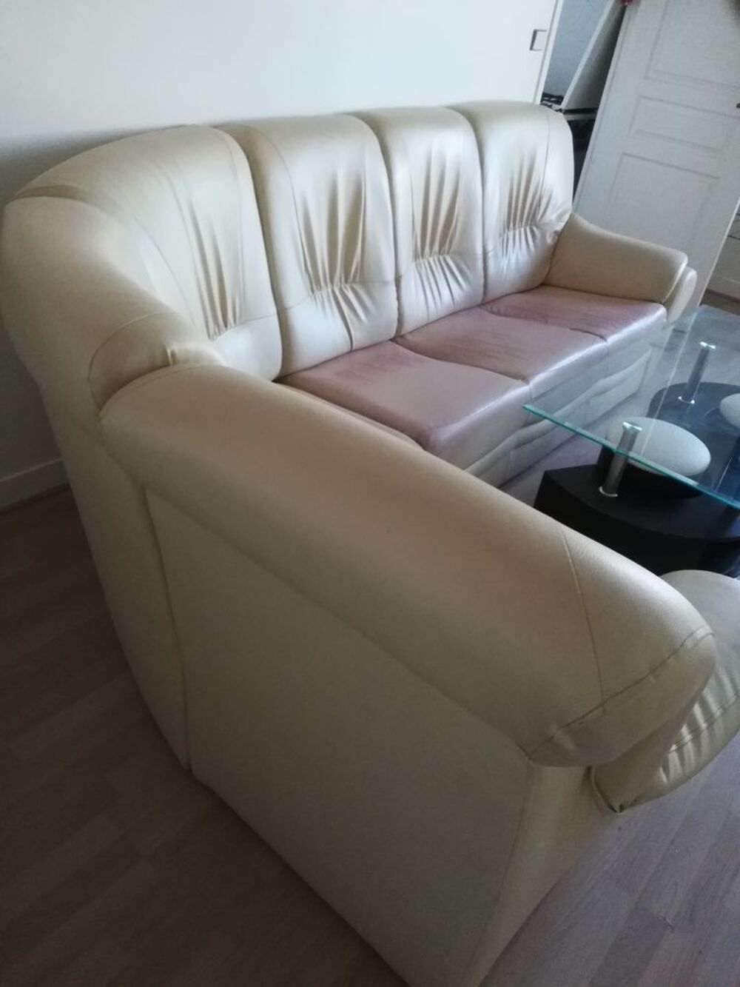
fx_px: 741
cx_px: 370
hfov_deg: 53.1
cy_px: 494
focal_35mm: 26
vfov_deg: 67.3
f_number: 2.2
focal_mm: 3.83
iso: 500
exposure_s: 1/20
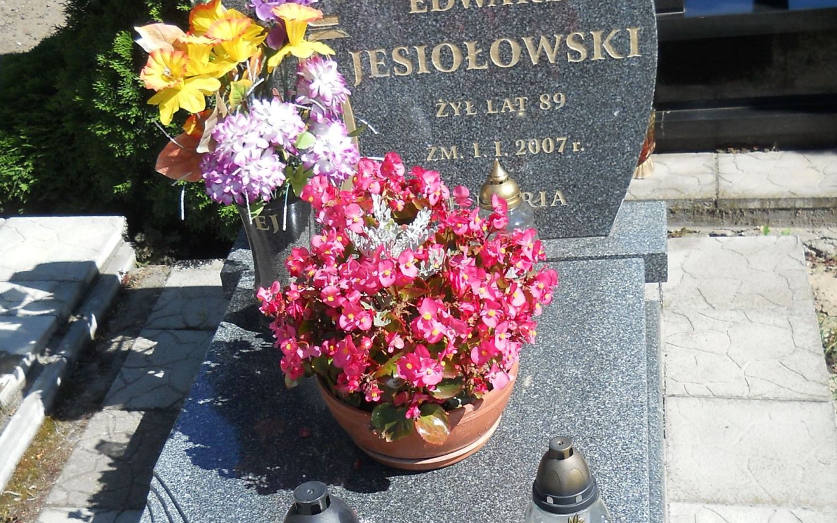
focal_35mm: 59
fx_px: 1346
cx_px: 423
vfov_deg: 21.8
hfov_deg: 34.5
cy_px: 400
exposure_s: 1/200
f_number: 5.5
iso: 80
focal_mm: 6.72
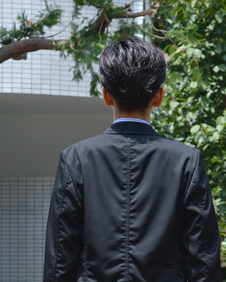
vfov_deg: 9.2
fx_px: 1723
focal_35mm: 206
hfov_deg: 7.5
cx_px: 110
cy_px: 332
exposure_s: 1/160
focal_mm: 55
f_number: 6.3
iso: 100
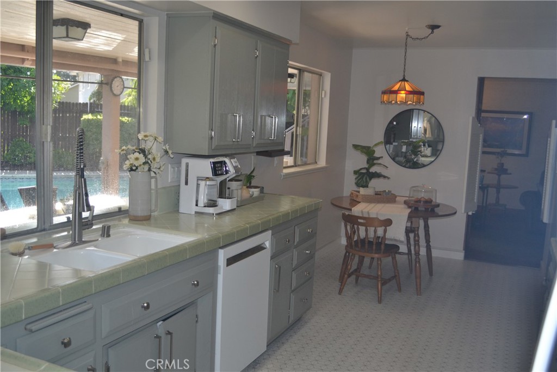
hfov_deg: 53.1
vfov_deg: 36.9
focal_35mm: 36
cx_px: 278
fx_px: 557
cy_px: 186
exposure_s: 1/125
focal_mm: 24
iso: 320
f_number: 4
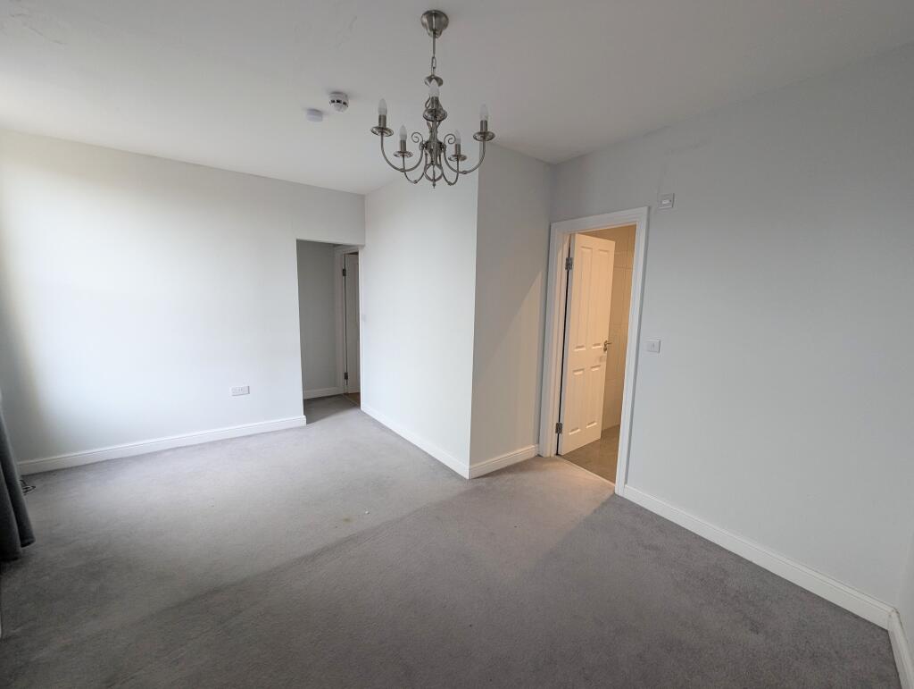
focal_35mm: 13
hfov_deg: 106.1
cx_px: 457
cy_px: 344
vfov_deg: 90.1
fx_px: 344
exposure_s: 1/25
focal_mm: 1.95
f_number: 2.2
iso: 68
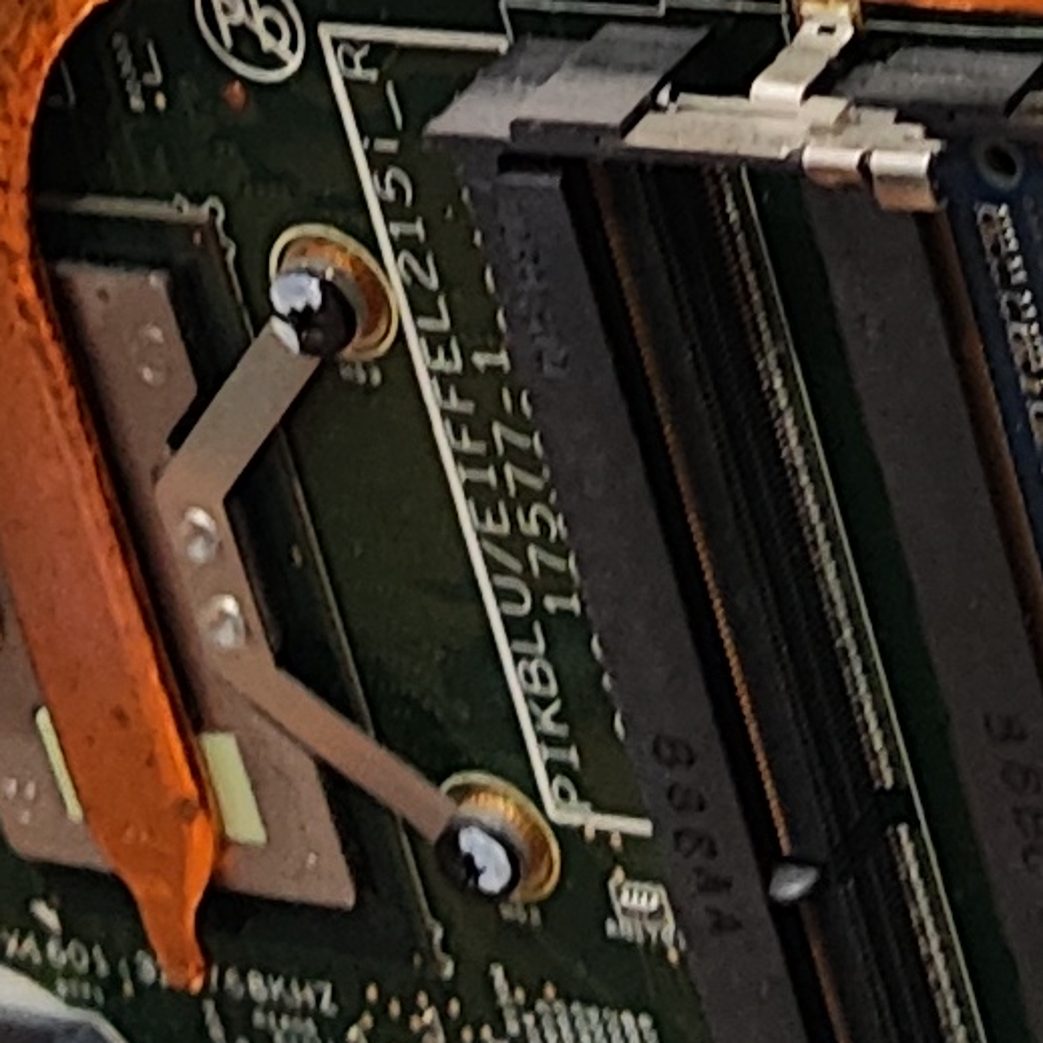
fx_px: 6443
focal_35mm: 189
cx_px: 701
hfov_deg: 9.2
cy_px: -989
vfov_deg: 8.8
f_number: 1.8
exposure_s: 1/25
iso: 570
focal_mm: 4.68
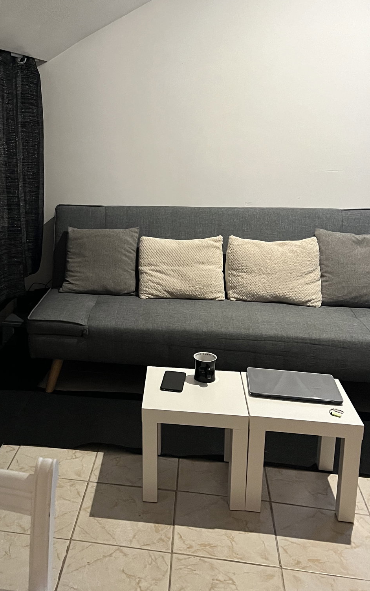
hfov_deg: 31.7
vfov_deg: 49.9
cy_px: 223
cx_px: 59
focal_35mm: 39
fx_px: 629
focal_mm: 5.7
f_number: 1.5
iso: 500
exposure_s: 1/58
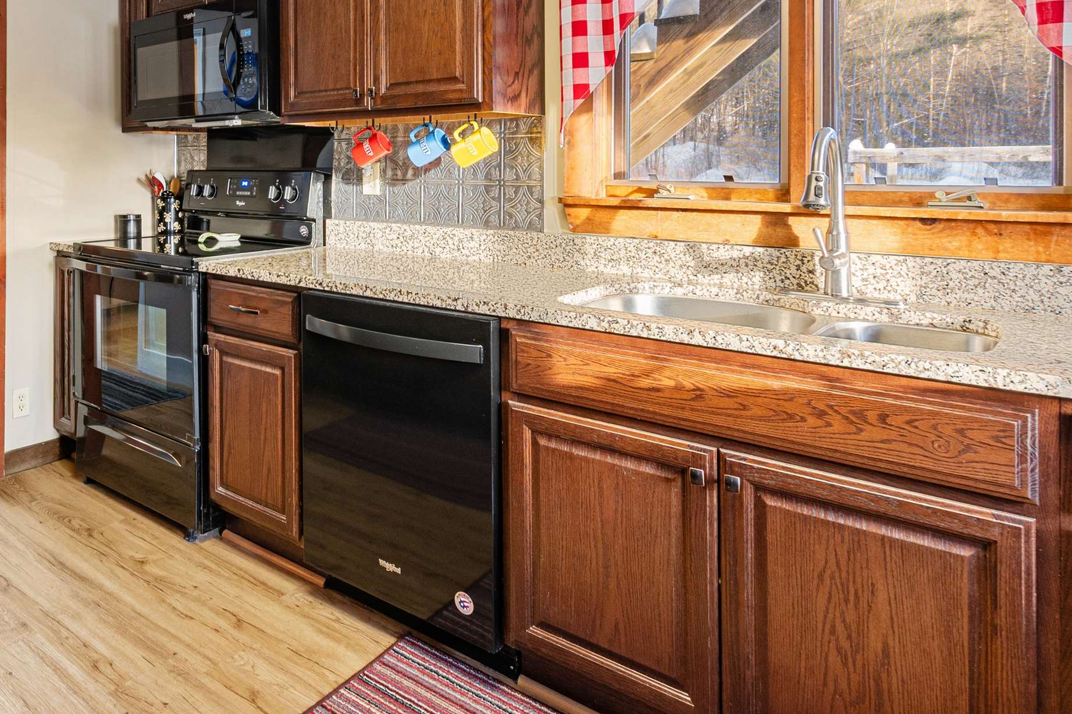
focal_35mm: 25
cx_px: 275
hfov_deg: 67.2
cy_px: 160
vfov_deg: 48.8
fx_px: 744
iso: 64
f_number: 8
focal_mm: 10
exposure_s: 1/1.67
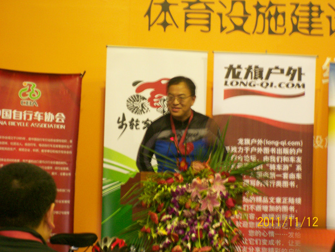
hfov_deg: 18.7
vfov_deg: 14.1
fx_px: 1016
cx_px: 168
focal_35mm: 105
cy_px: 126
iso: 200
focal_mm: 17.4
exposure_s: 1/4.6
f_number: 4.9
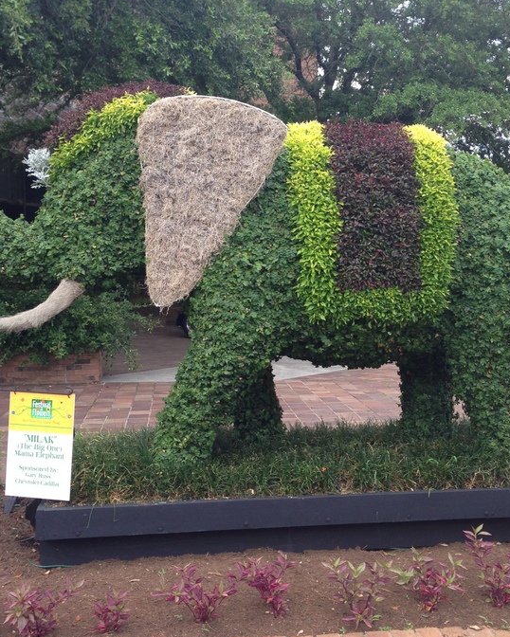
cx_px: 295
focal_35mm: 46
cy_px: 280
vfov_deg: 40.3
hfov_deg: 32.7
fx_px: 868
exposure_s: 1/270
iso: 50
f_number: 2.4
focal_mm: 4.12
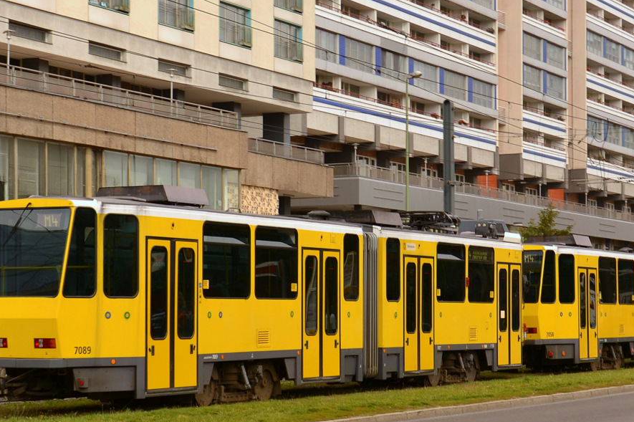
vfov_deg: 22.2
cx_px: 332
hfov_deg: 32.9
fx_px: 1074
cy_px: 226
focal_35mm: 61
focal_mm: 30
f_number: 7.1
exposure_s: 1/200
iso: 100
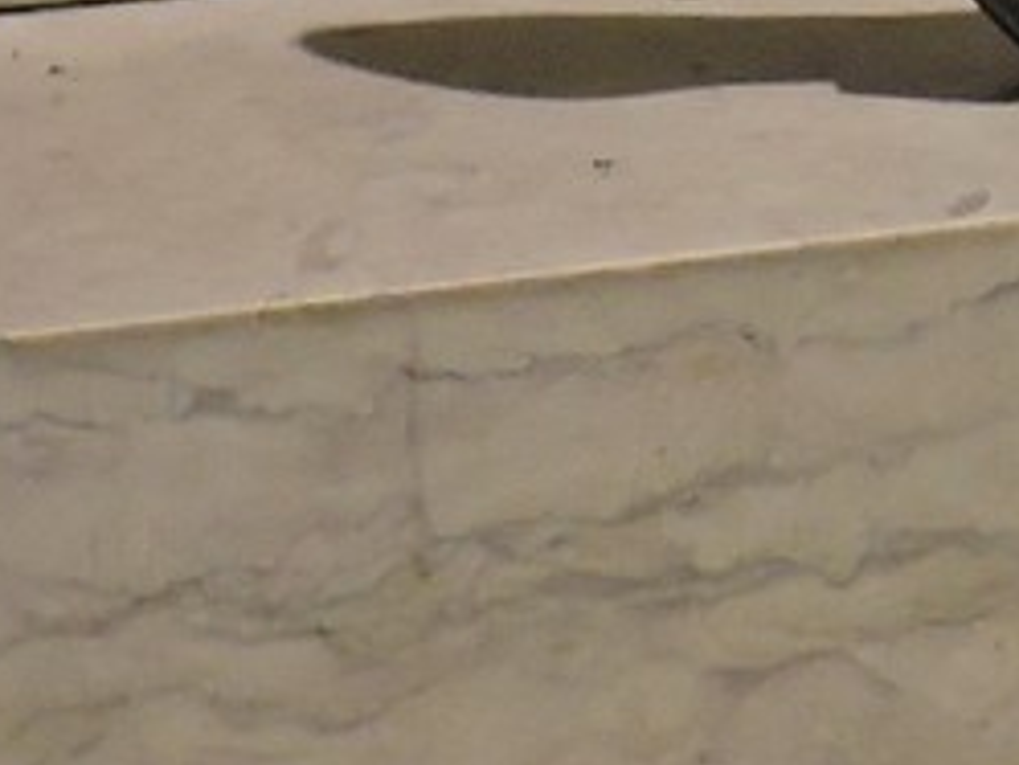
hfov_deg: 8.5
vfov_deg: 6.5
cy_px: -798
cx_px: 1977
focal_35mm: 221
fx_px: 6509
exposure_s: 1/13
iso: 720
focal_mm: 7.7
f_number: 3.4
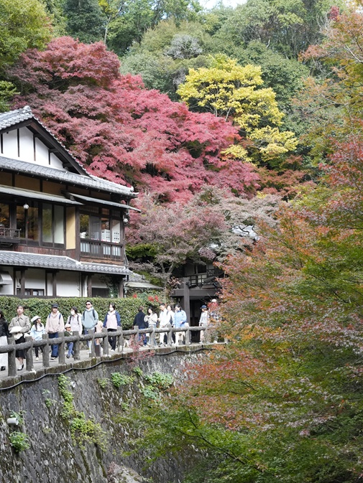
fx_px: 841
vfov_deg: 32.1
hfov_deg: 24.3
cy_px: 242
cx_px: 224
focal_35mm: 60
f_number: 8
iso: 2500
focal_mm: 41.1
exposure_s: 1/400
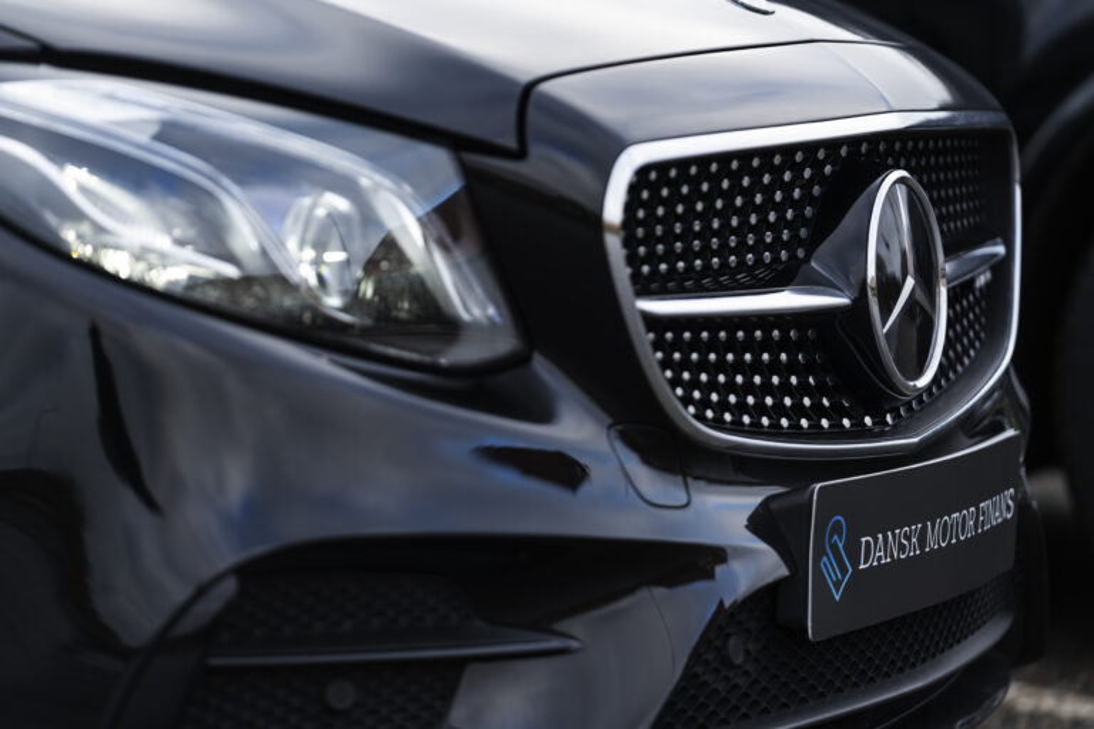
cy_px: 364
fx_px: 4619
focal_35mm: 152
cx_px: 547
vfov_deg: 9.0
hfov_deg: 13.5
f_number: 2.8
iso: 100
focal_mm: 152
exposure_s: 1/250
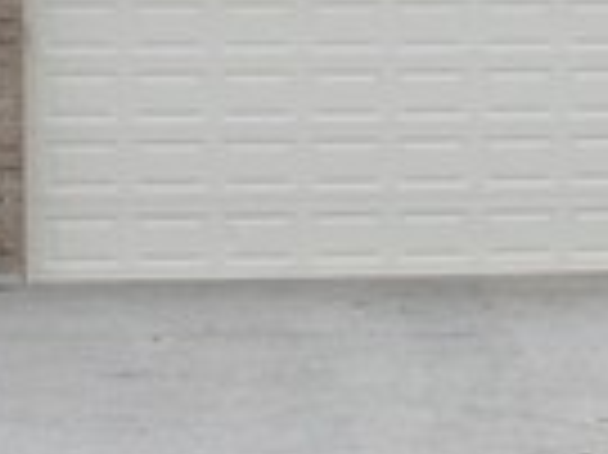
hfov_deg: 11.8
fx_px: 2913
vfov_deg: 8.8
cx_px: 585
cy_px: -85
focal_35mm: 166
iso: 80
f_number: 3.1
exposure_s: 1/400
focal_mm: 6.3
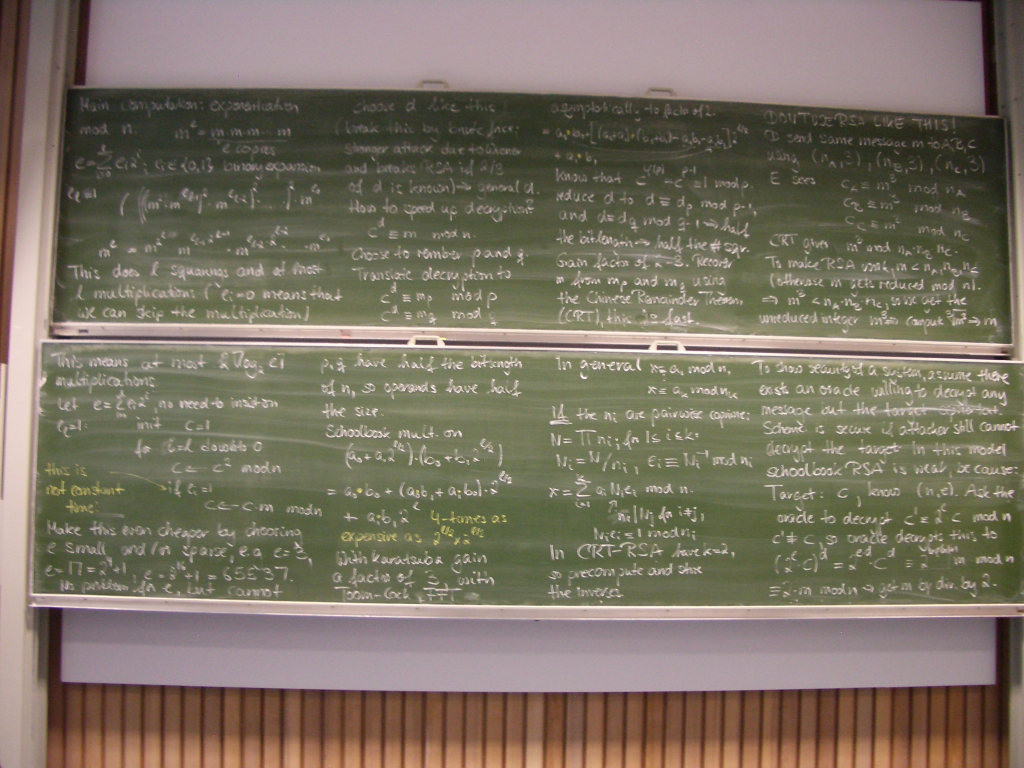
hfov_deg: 52.6
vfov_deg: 40.7
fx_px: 1035
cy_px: 384
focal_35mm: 35
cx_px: 512
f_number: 2.6
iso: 200
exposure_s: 1/13
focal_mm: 5.8
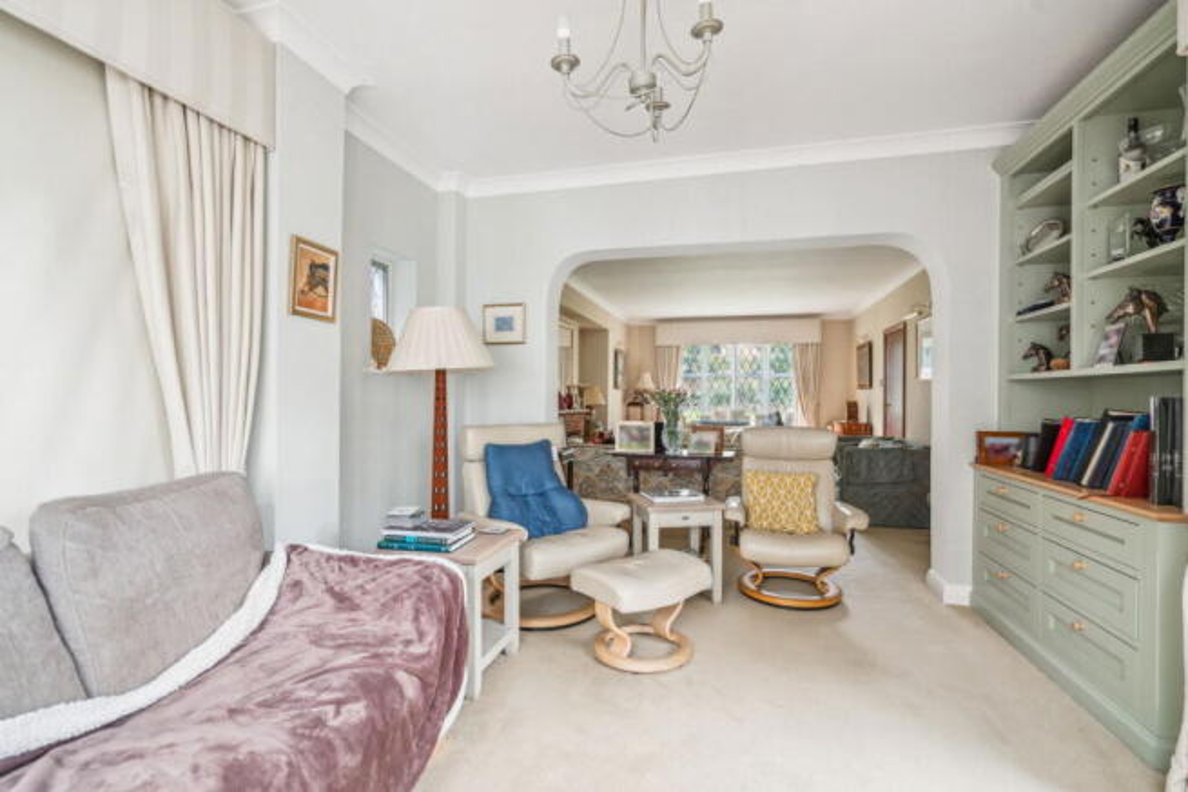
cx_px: 594
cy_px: 396
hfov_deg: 96.7
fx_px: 528
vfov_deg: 73.8
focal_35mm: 16
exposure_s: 1/4
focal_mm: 16
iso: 640
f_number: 6.3
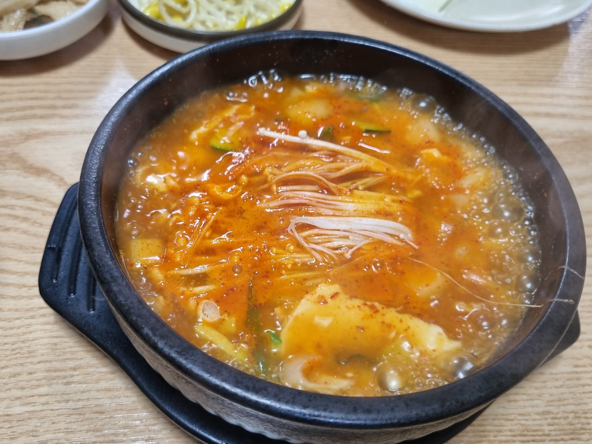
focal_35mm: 35
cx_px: 243
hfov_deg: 52.3
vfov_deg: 40.7
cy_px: 233
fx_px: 599
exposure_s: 1/120
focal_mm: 5.4
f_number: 1.8
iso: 160
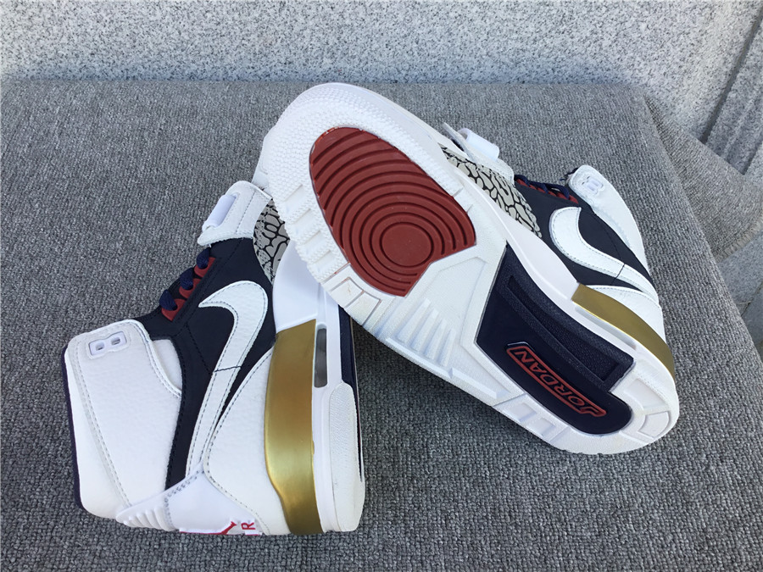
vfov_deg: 45.4
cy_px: 286
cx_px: 382
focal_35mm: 31
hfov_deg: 58.4
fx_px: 683
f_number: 2.4
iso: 25
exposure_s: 1/169
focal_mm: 3.3
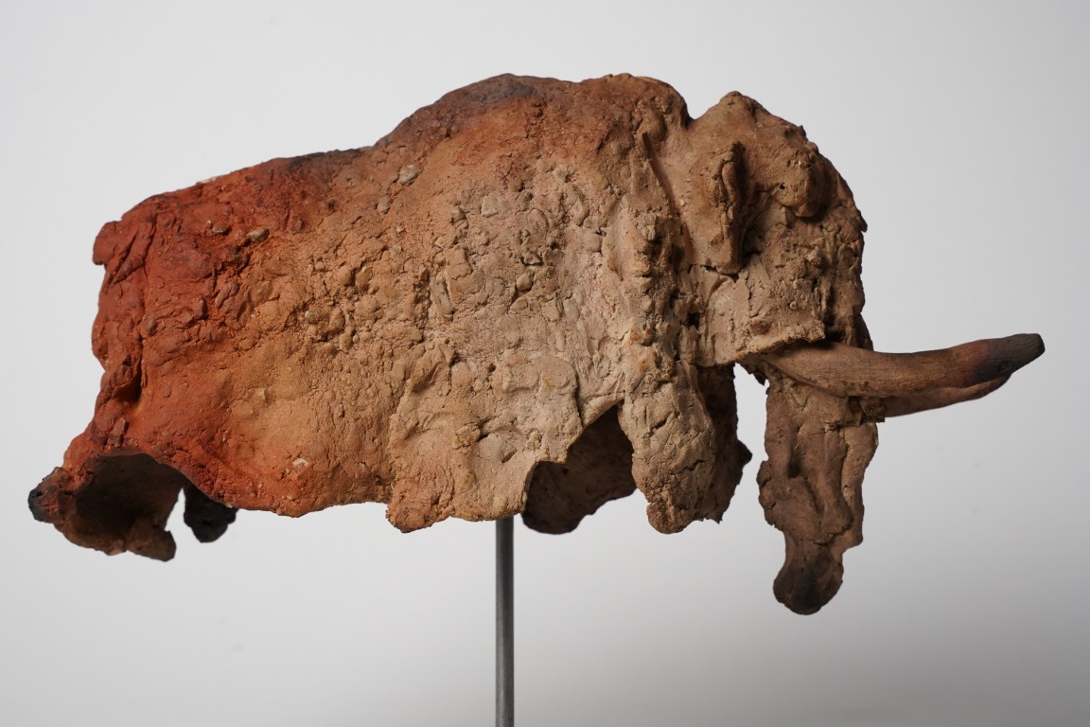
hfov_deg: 30.0
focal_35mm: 67
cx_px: 545
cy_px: 364
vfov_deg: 20.3
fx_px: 2031
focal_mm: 67.1
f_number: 11
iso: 1250
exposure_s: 1/100
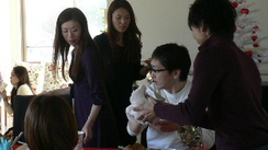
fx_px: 554
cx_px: 62
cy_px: 18
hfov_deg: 26.8
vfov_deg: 15.3
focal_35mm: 78
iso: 100
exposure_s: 1/40
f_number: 2.8
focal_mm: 5.8
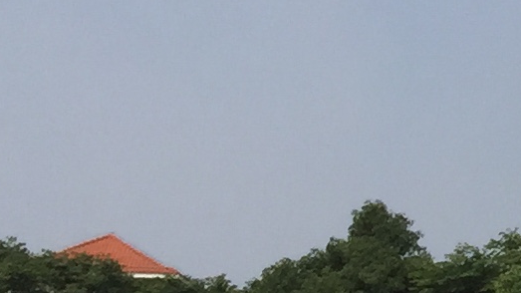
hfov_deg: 8.9
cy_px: 498
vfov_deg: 6.1
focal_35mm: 197
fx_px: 2721
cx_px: 1553
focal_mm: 4.15
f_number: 2.2
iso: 32
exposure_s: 1/2825
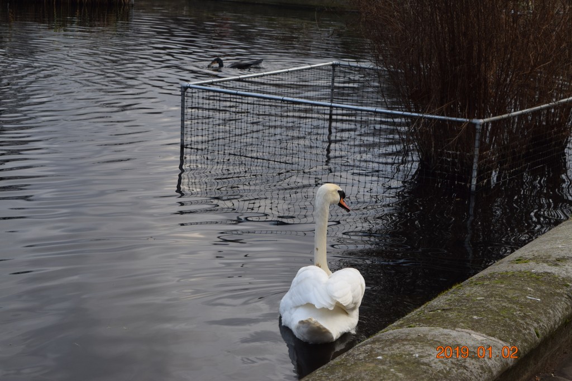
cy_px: 190
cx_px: 286
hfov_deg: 24.6
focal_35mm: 82
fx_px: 1310
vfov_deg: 16.5
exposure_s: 1/250
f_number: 8
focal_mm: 55
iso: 400
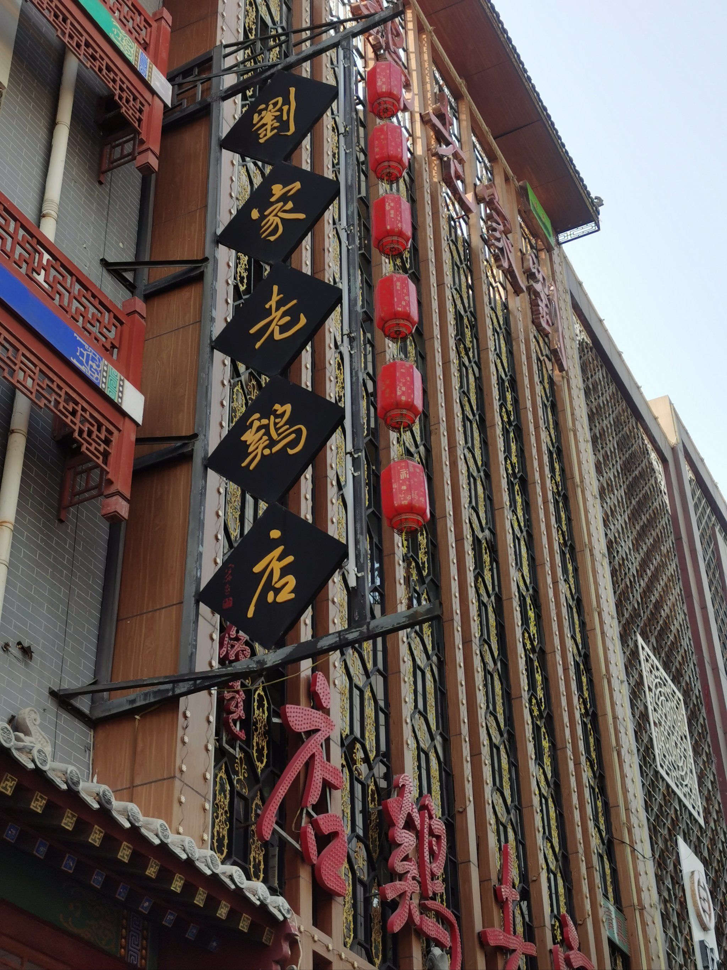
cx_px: 364
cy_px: 485
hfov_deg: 26.6
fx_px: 1540
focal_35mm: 55
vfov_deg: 34.9
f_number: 1.8
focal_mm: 5.58
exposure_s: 1/833
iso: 50
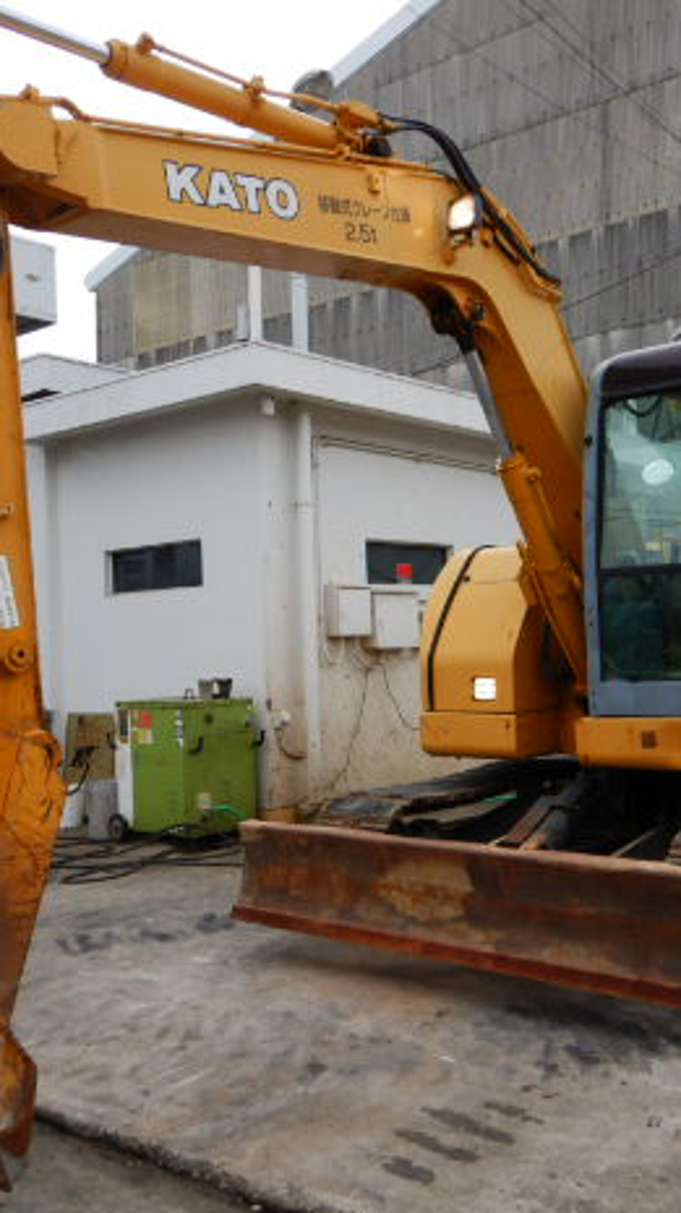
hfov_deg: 32.8
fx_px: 1158
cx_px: 371
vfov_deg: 55.3
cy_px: 605
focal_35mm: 36
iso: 125
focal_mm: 4.3
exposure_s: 1/800
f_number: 2.8
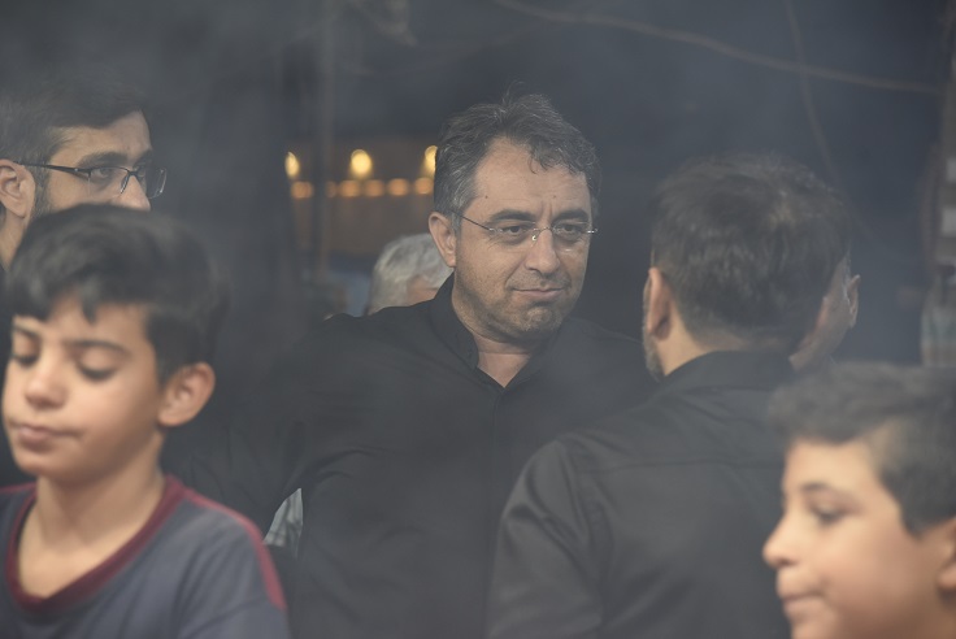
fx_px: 3189
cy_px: 320
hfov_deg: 17.0
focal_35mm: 120
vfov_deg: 11.4
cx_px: 478
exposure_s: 1/100
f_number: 4.5
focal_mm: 120
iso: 1600
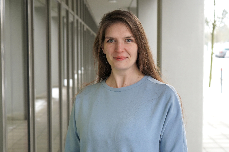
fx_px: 261
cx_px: 114
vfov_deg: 32.6
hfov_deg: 47.4
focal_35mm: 41
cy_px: 76
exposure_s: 1/160
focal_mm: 41
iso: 1000
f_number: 4.5
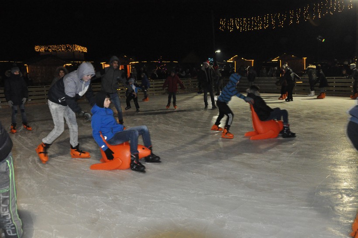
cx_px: 179
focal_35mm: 27
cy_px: 119
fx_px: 268
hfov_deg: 67.4
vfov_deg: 47.8
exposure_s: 1/80
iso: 3200
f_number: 5
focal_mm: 18
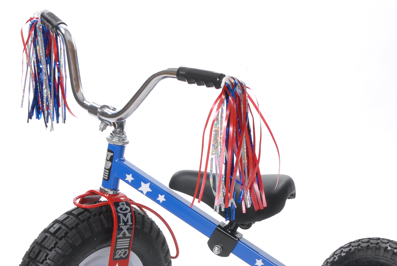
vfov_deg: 12.1
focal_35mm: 113
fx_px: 1248
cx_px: 202
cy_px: 239
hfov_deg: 18.1
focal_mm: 38
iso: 200
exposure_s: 1/125
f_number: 11
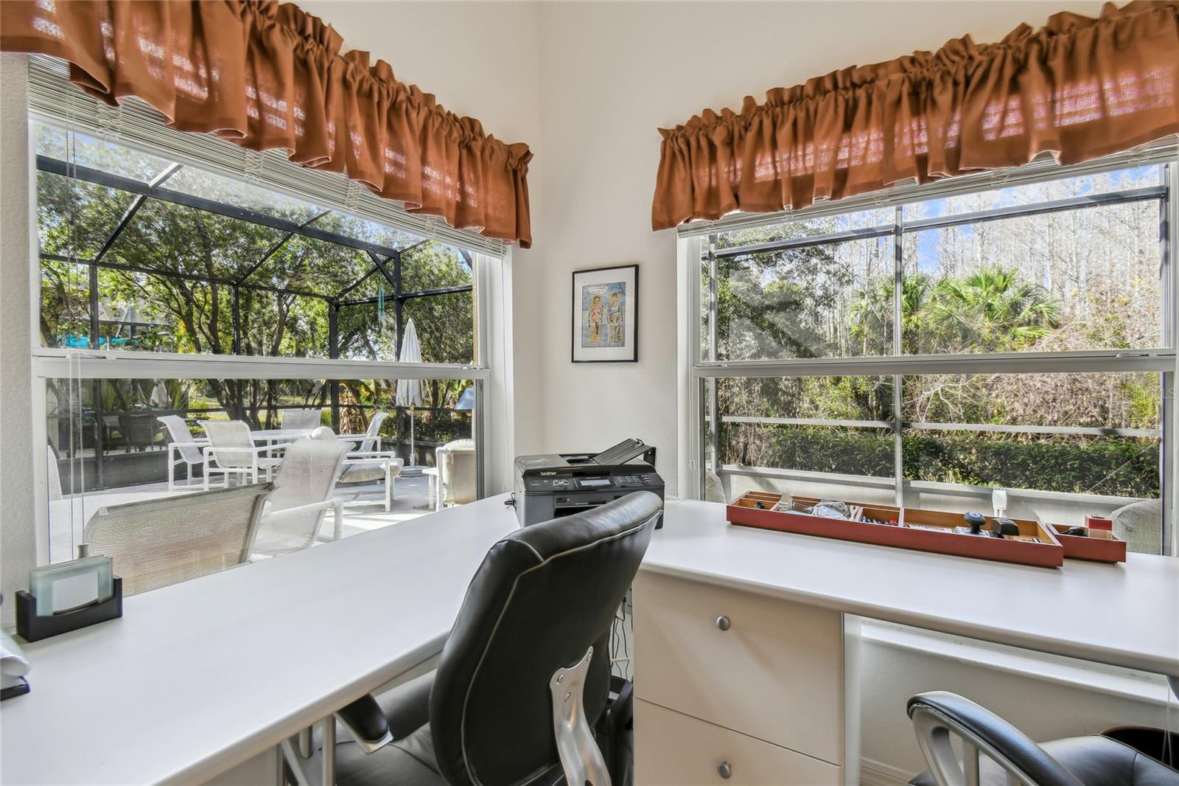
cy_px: 393
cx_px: 590
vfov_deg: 77.3
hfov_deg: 100.4
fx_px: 491
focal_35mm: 15
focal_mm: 10
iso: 100
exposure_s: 1/50
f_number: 7.1
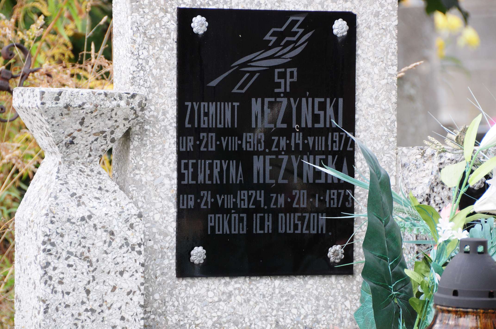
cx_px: 248
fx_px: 3509
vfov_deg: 5.4
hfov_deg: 8.1
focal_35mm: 255
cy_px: 164
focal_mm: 170
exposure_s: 1/160
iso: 500
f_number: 7.1
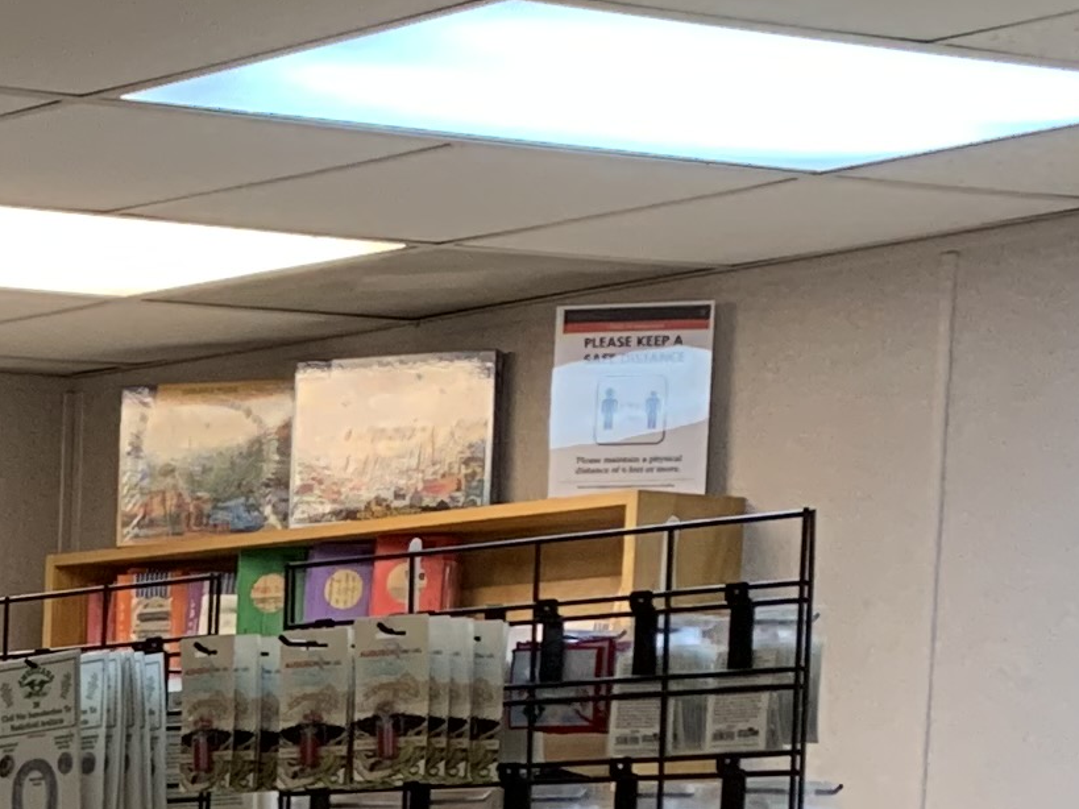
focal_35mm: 128
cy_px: 1564
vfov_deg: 10.7
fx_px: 3989
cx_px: -781
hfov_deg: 13.9
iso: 125
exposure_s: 1/60
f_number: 1.8
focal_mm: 4.25
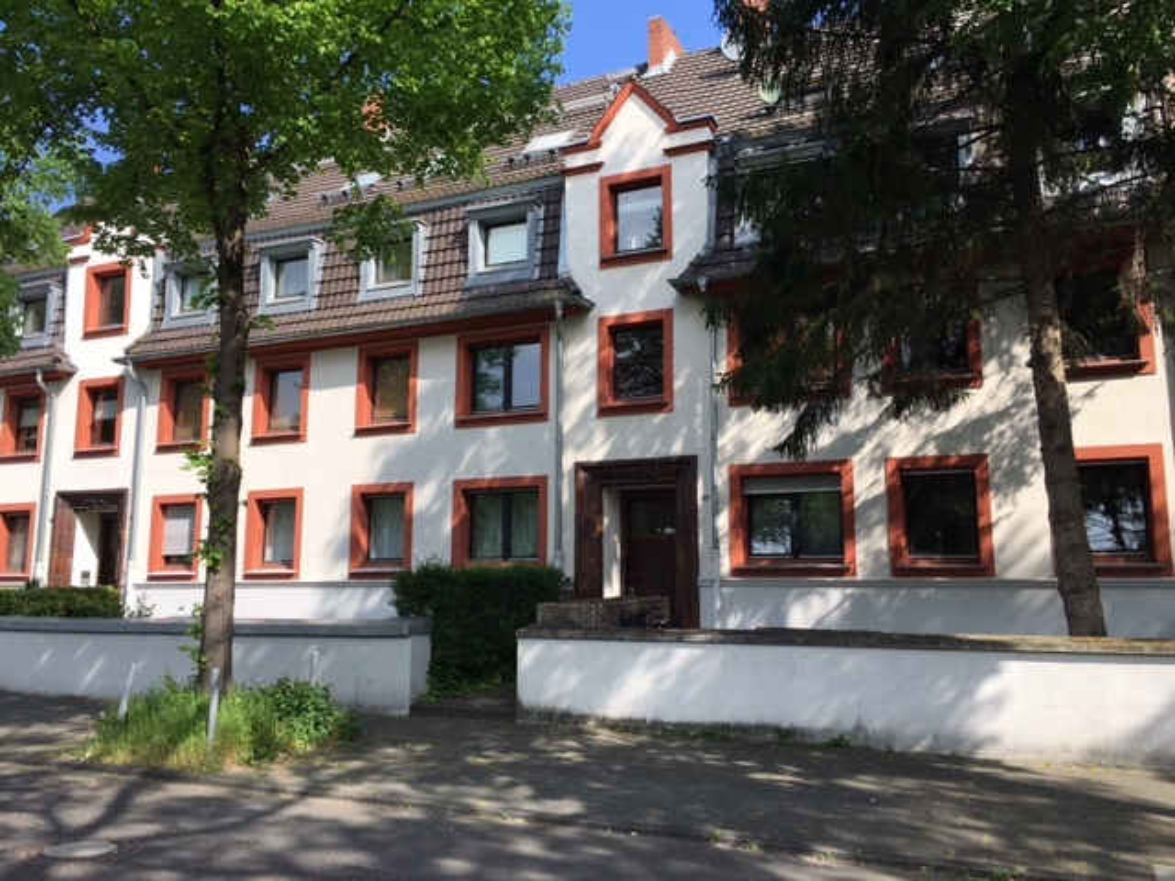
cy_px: 440
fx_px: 984
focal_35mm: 29
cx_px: 588
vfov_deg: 48.2
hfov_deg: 61.7
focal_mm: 4.15
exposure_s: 1/769
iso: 25
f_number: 2.2
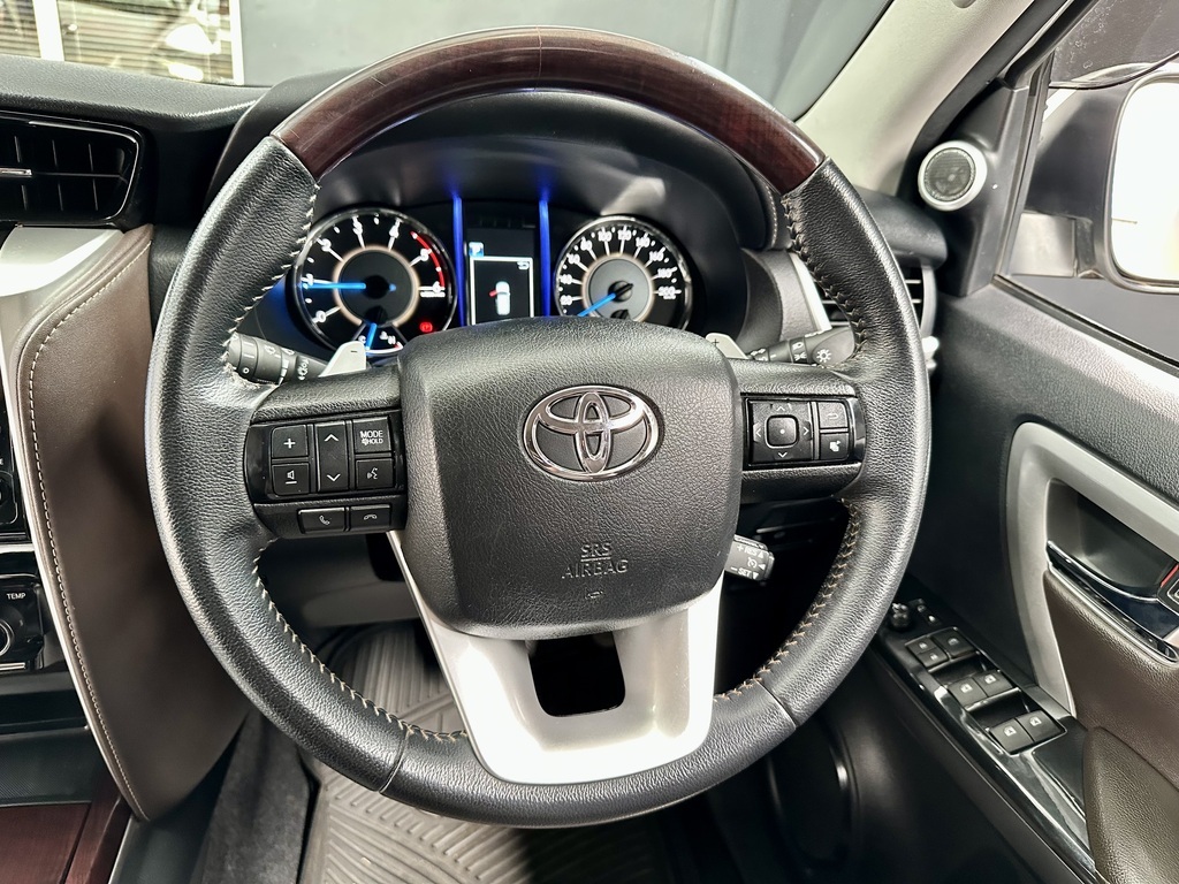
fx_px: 817
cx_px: 590
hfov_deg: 71.6
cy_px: 442
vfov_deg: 56.8
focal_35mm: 24
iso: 500
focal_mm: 6.86
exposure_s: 1/60
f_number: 1.78
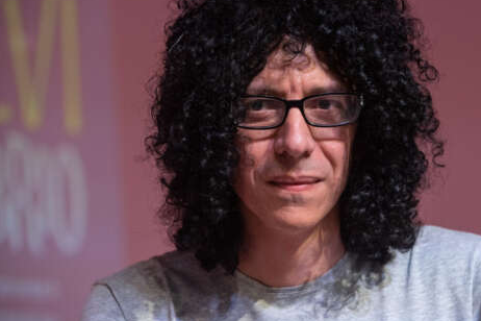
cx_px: 303
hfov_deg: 12.2
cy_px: 143
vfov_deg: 8.1
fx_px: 2258
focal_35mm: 169
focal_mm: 130
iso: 2000
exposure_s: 1/320
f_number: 4.5
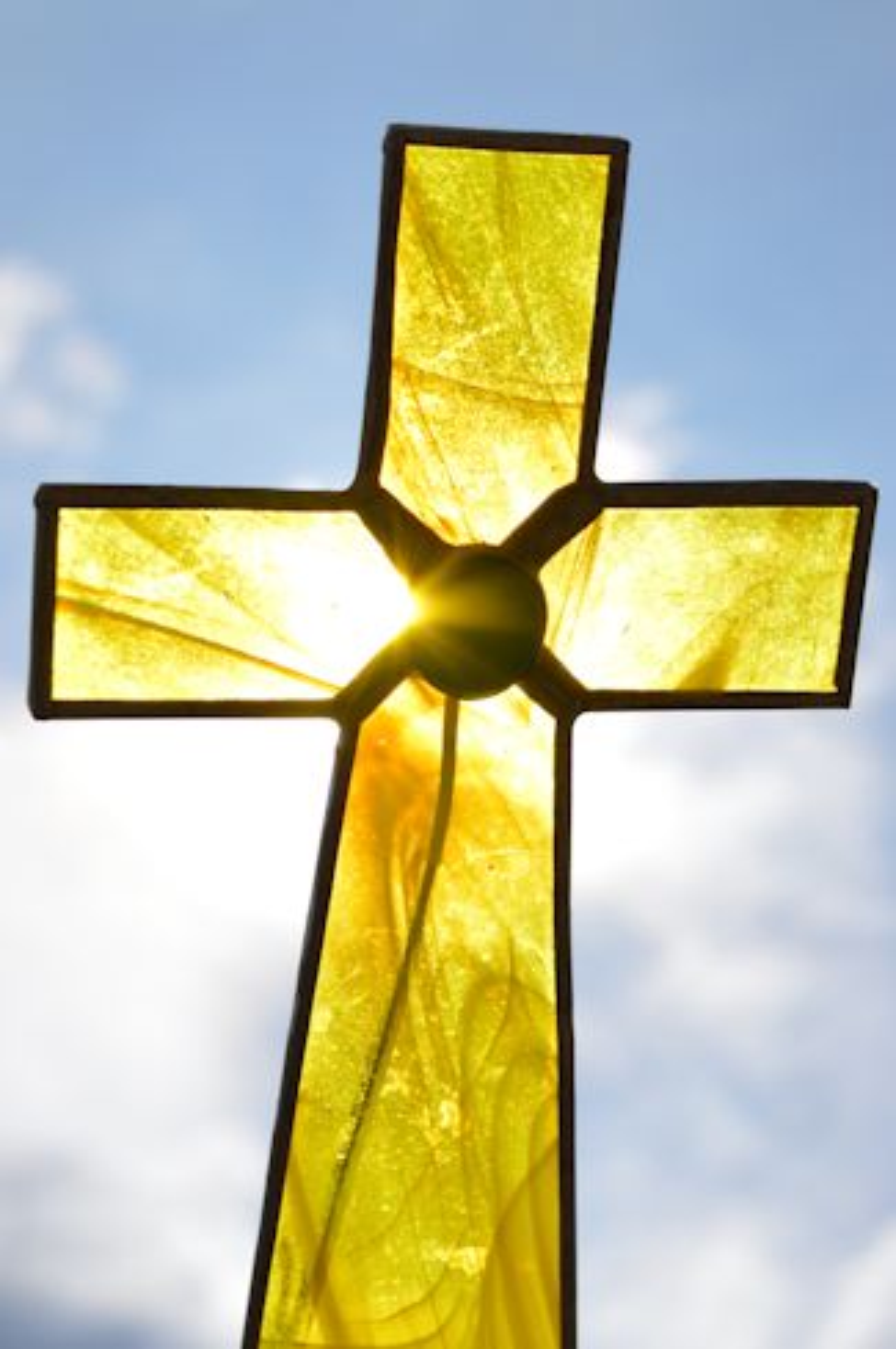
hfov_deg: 16.5
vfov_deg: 24.6
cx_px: 448
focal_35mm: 82
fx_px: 3086
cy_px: 674
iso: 100
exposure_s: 1/640
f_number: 13
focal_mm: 55
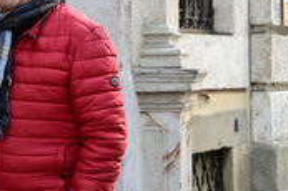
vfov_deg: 12.2
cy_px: 91
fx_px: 895
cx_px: -19
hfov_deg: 17.7
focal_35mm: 112
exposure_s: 1/250
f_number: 4
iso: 2000
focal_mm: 43
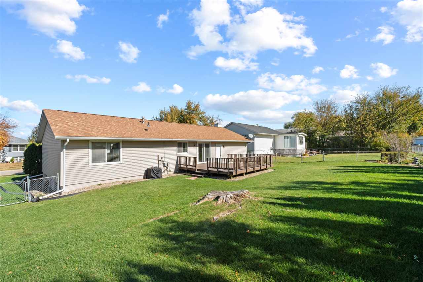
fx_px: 188
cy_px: 141
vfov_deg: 73.7
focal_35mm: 16
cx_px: 212
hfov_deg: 96.7
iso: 250
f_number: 9
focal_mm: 16
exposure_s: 1/640
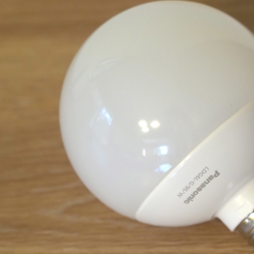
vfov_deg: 10.4
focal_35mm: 168
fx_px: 1395
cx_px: 179
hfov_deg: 10.4
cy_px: 134
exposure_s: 1/125
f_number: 4
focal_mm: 60
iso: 2000
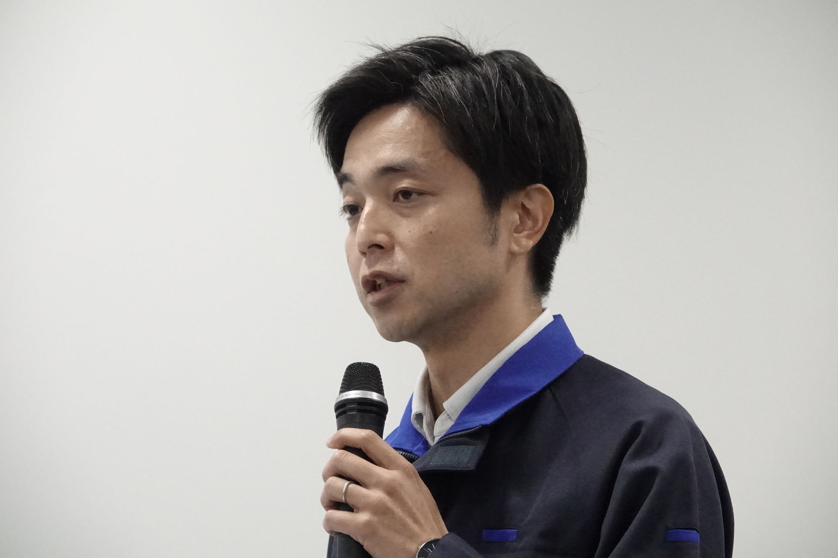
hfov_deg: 10.7
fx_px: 4469
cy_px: 279
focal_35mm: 192
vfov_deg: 7.2
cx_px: 419
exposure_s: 1/640
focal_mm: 70.27
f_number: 4
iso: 6400
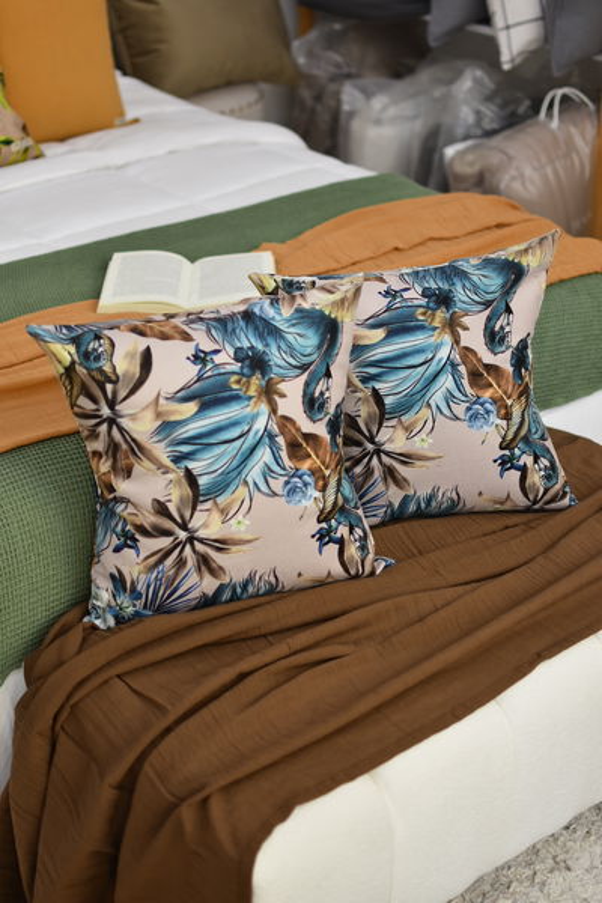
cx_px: 301
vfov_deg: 37.9
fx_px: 1317
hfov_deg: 25.8
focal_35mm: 52
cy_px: 452
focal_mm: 35
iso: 160
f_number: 2
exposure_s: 1/100
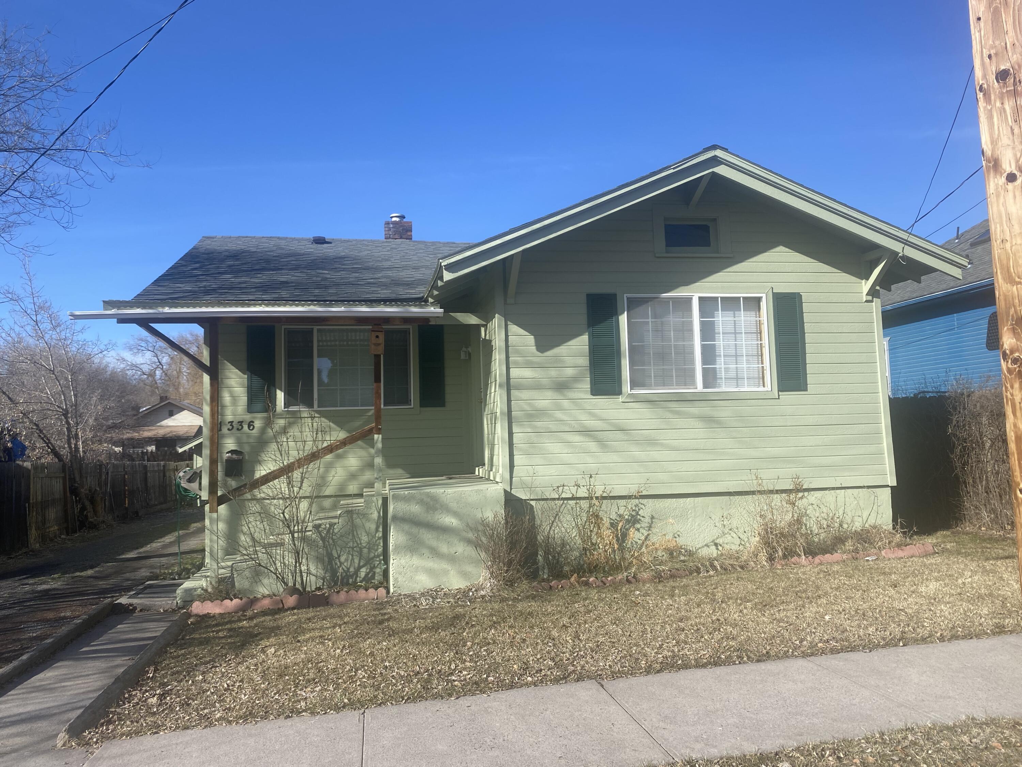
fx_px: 768
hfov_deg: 67.3
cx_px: 511
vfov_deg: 53.1
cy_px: 384
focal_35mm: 26
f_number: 1.8
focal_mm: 4.25
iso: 32
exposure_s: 1/2358
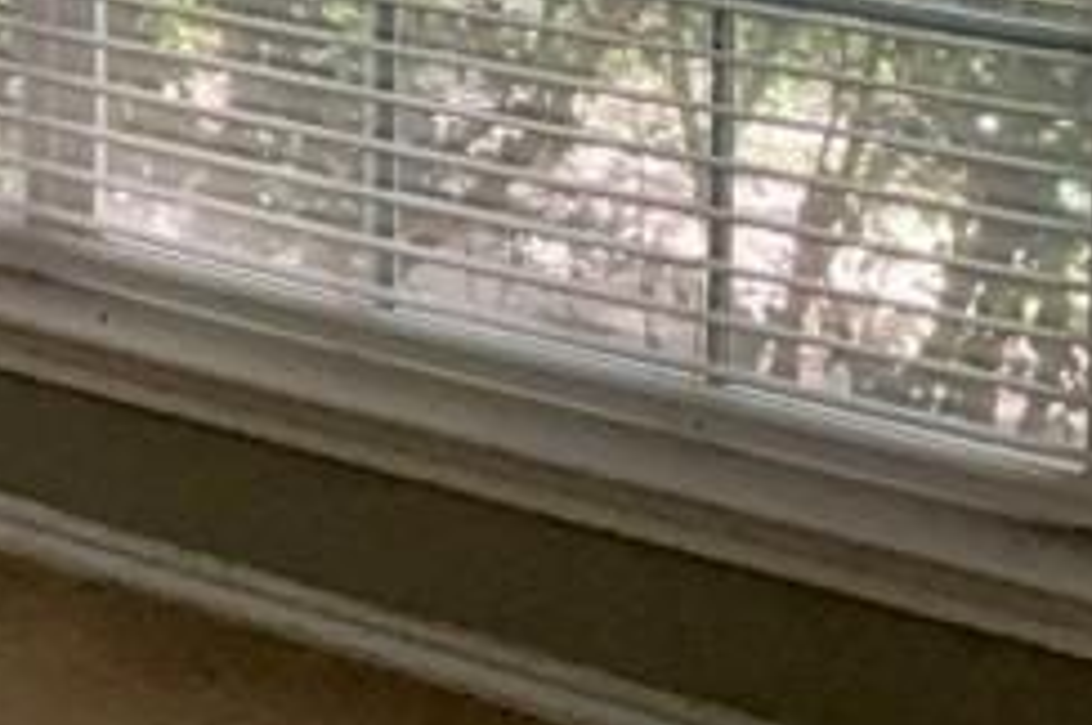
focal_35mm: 118
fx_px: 3575
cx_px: -1038
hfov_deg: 14.6
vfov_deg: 10.6
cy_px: -738
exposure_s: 1/100
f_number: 1.8
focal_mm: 3
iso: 125
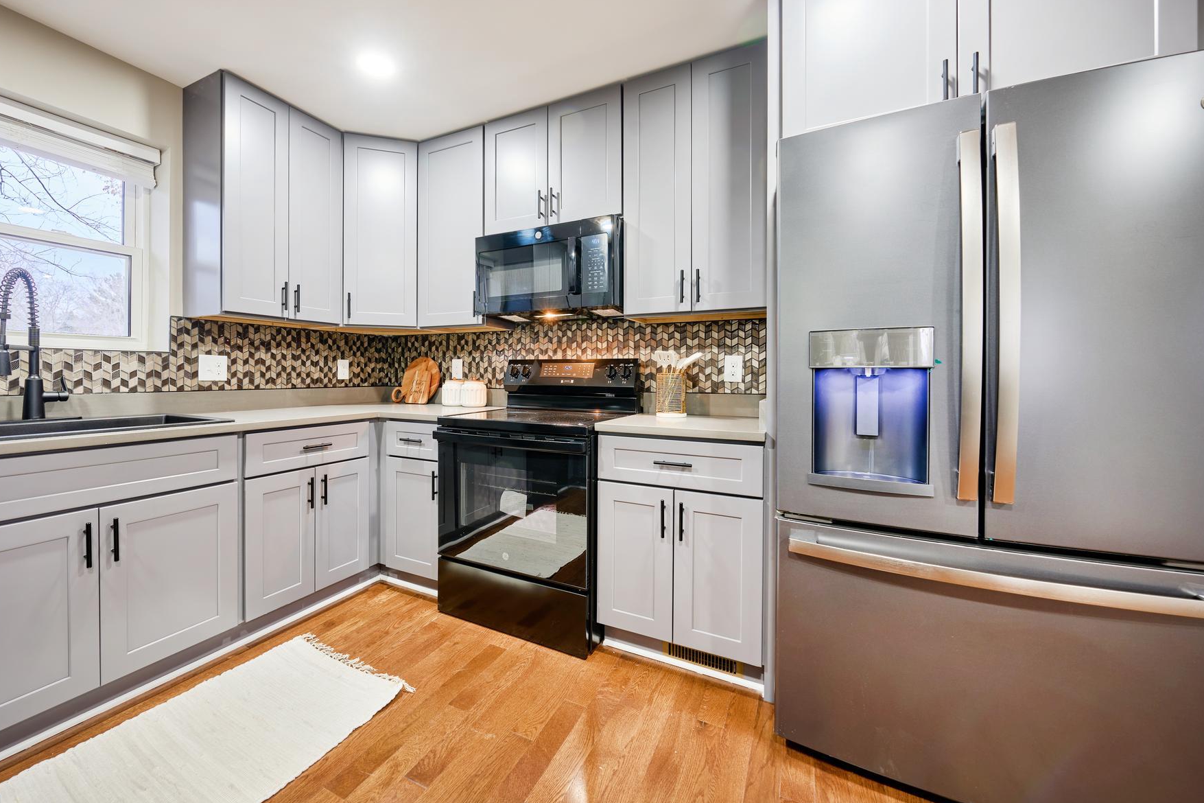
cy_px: 376
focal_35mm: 14
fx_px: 468
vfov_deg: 81.1
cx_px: 550
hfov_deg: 104.0
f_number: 8
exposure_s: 1/4
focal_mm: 12
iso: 200
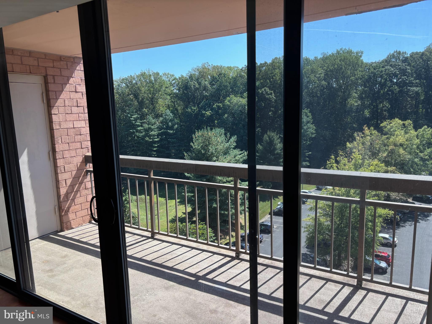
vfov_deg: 53.1
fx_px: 324
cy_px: 162
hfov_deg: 67.3
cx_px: 216
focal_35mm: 26
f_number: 1.6
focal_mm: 5.96
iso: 50
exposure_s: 1/716
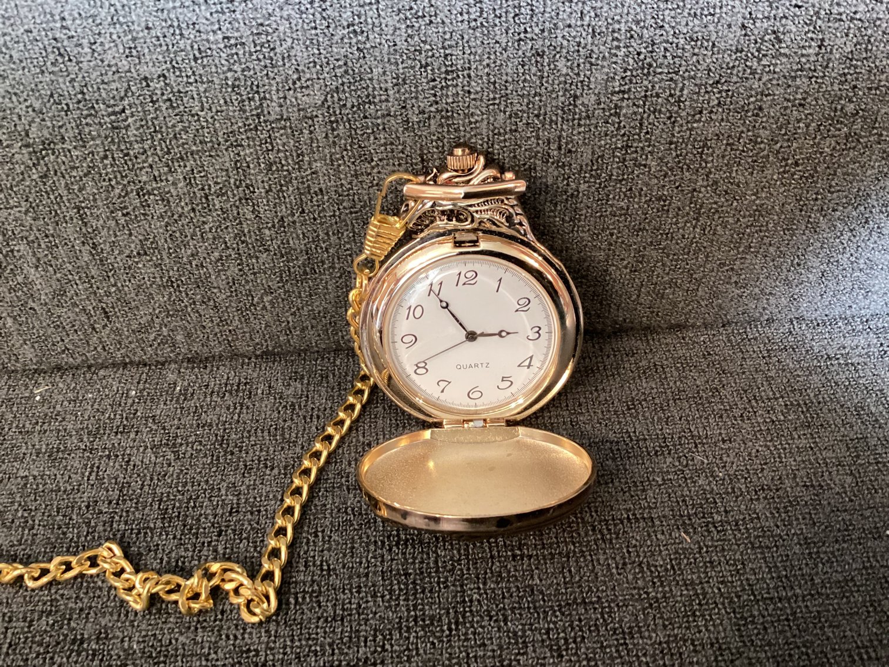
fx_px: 796
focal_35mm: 31
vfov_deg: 45.4
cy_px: 334
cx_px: 444
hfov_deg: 58.3
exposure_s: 1/25
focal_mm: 3.3
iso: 400
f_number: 2.4
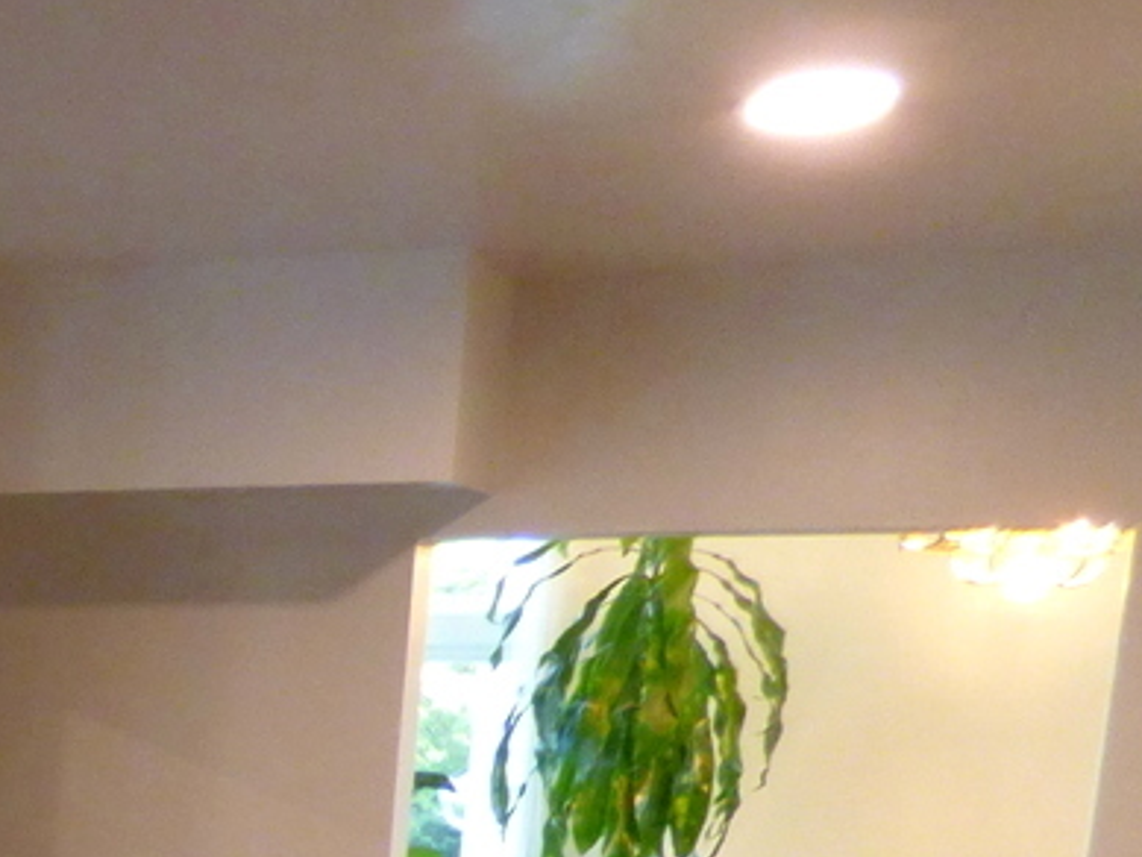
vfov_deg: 17.3
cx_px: -540
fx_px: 2442
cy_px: 1400
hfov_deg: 22.1
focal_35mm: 74
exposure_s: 1/40
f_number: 2.8
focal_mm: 3.58
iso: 400
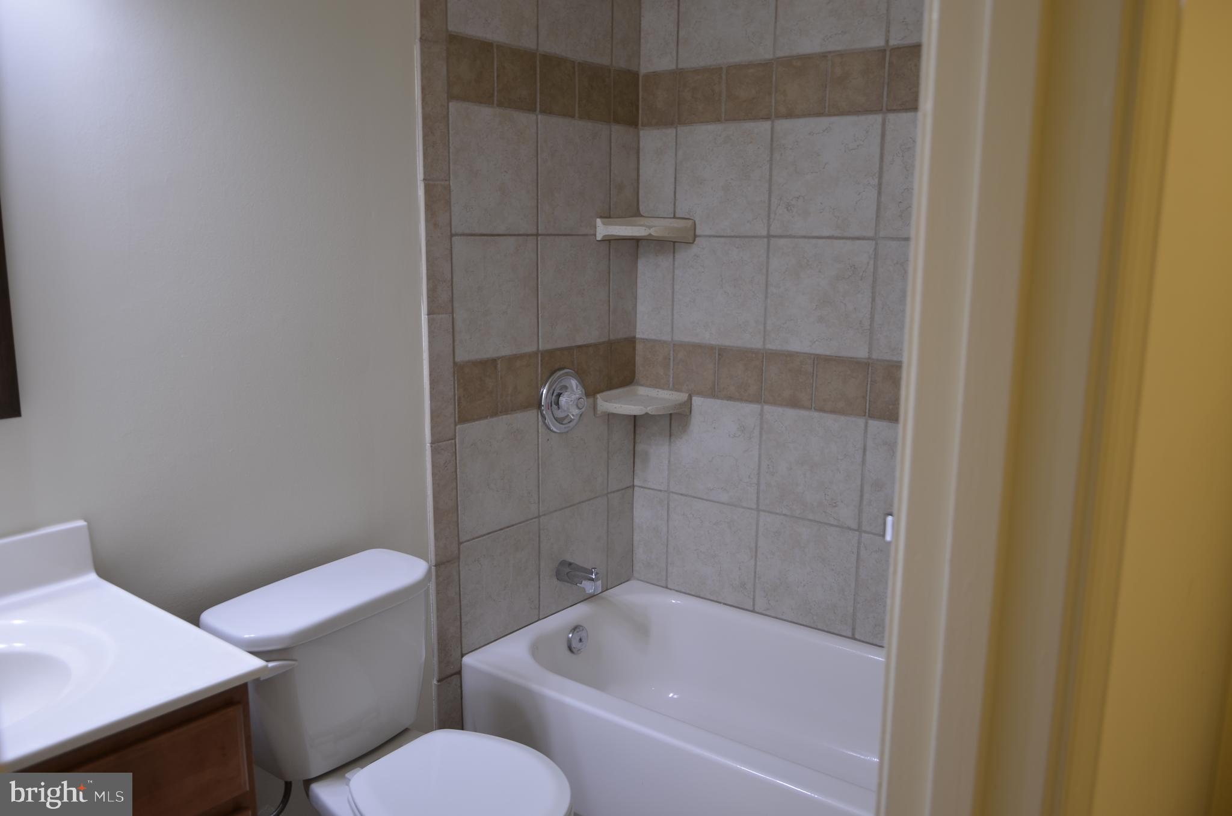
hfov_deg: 67.5
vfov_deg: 47.7
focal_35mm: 27
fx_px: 922
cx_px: 616
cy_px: 408
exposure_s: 1/13
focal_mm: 18
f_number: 3.5
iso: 100
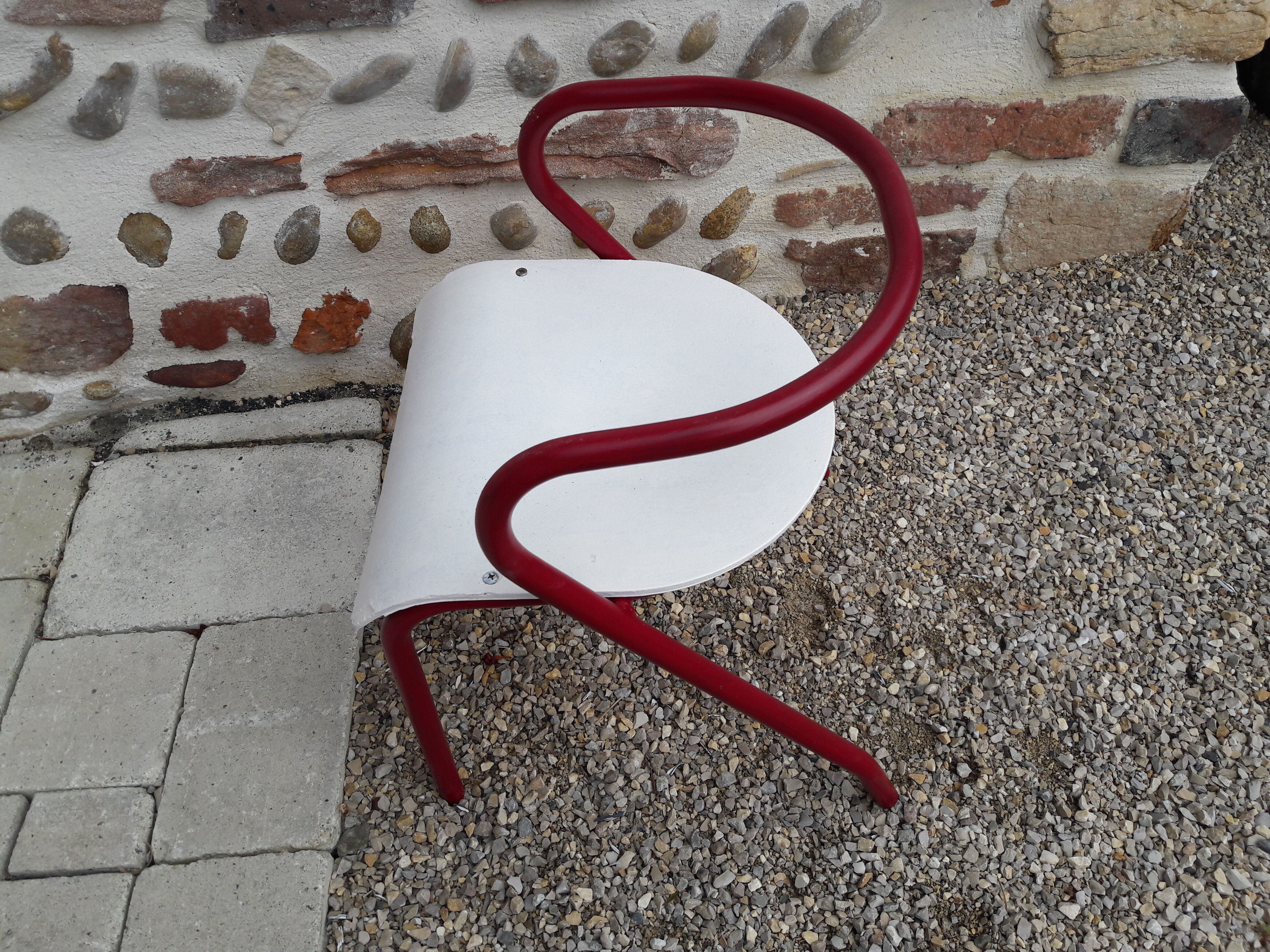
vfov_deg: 49.7
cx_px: 635
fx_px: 1027
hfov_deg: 63.4
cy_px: 476
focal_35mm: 28
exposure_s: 1/1499
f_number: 1.9
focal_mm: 3.7
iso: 40
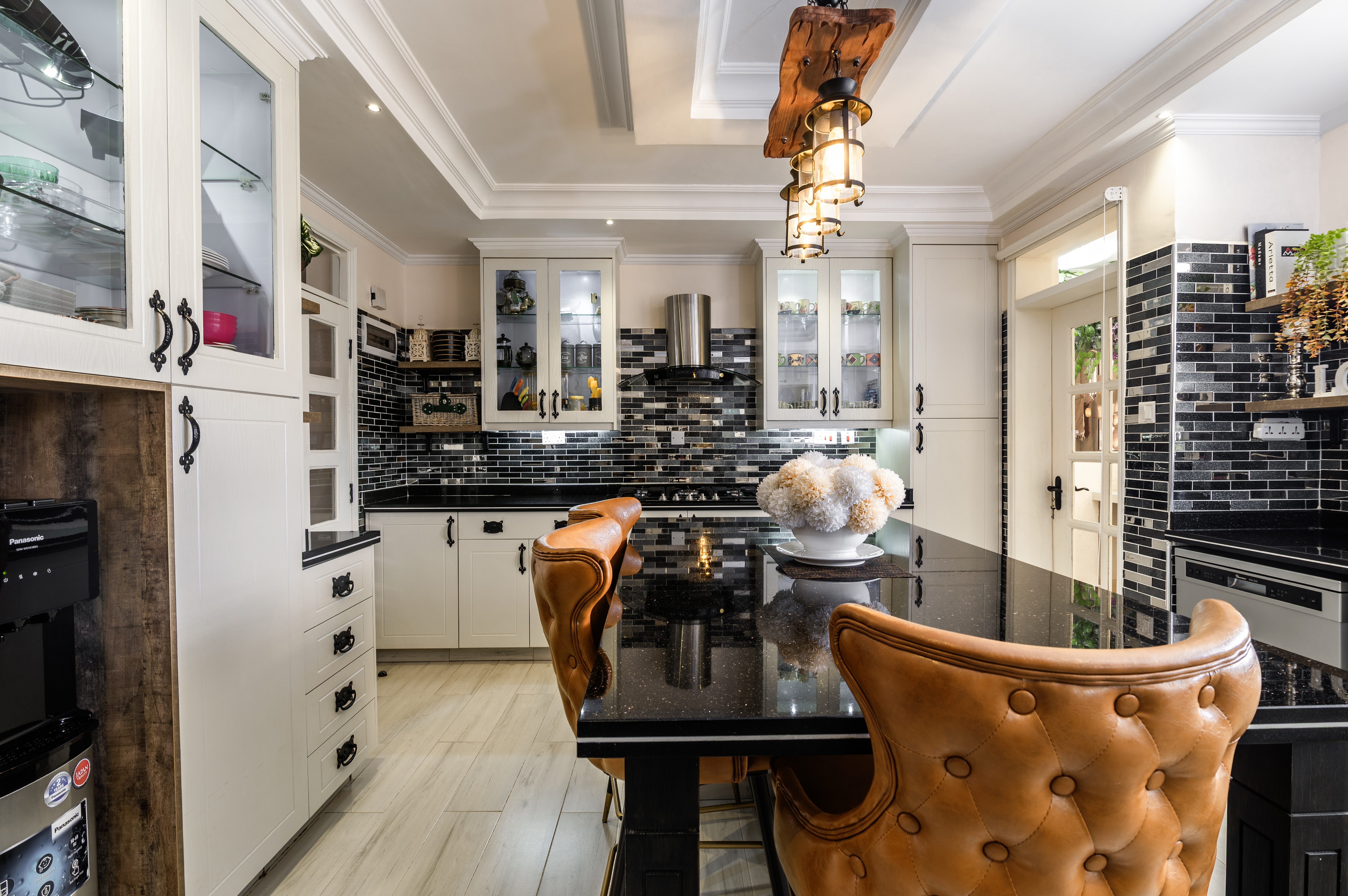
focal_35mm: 16
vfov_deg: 73.7
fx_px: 599
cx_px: 674
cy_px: 448
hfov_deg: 96.8
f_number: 8
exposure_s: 1/1.25
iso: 50
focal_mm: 16
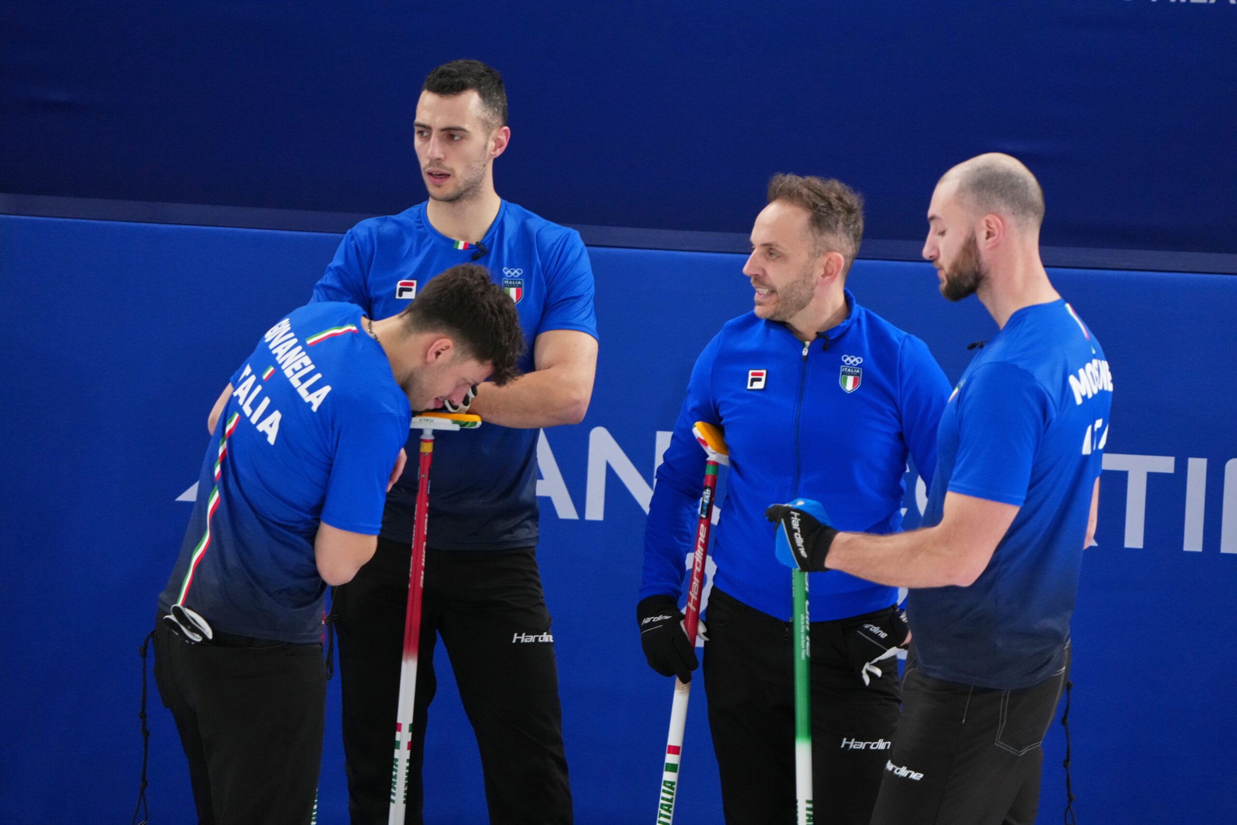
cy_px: 412
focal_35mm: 600
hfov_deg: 3.4
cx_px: 618
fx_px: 20616
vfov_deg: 2.3
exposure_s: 1/800
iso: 3200
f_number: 6.3
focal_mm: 600
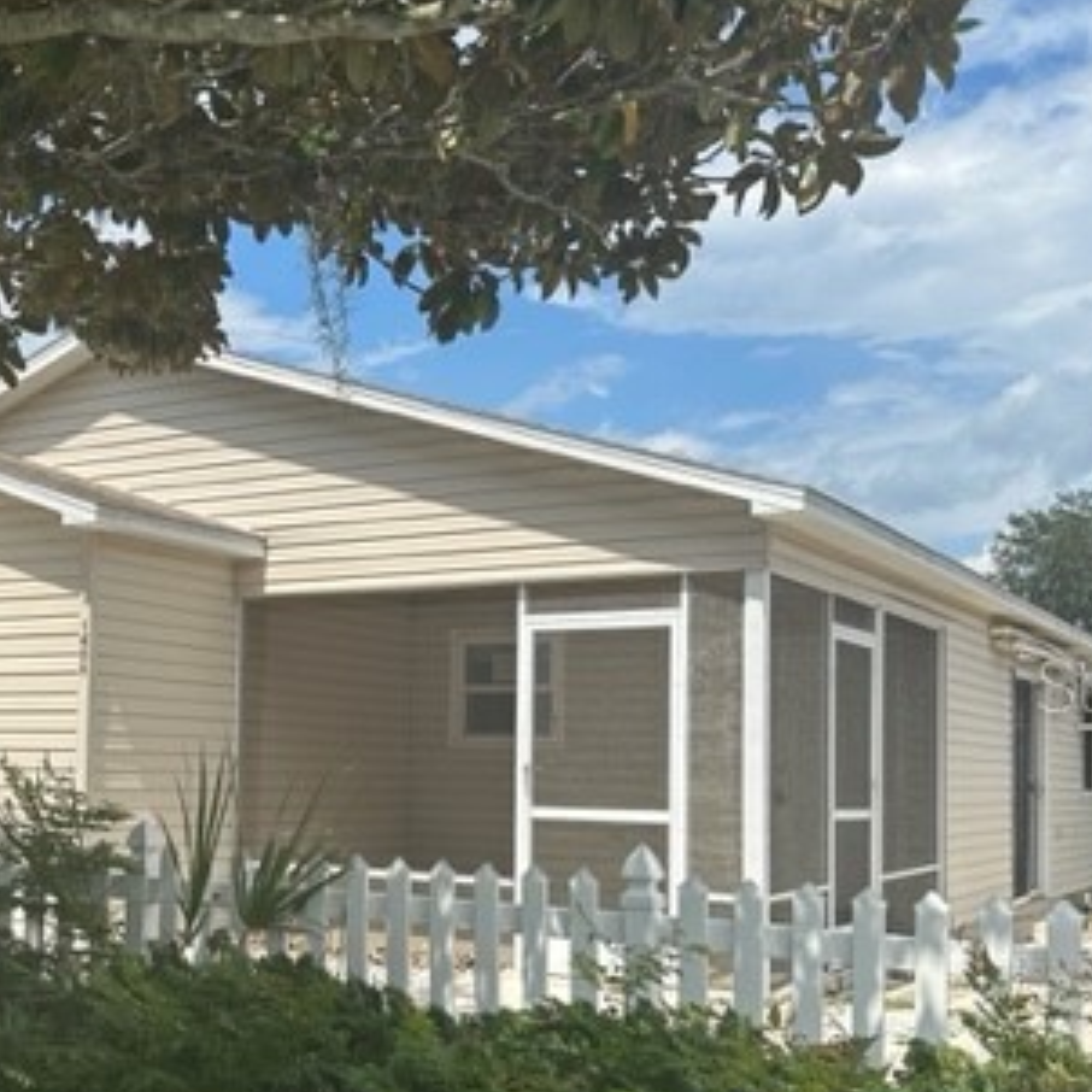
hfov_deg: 36.3
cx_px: 221
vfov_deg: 37.3
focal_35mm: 45
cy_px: 683
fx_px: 1606
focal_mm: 6.86
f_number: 1.78
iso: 80
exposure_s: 1/6211
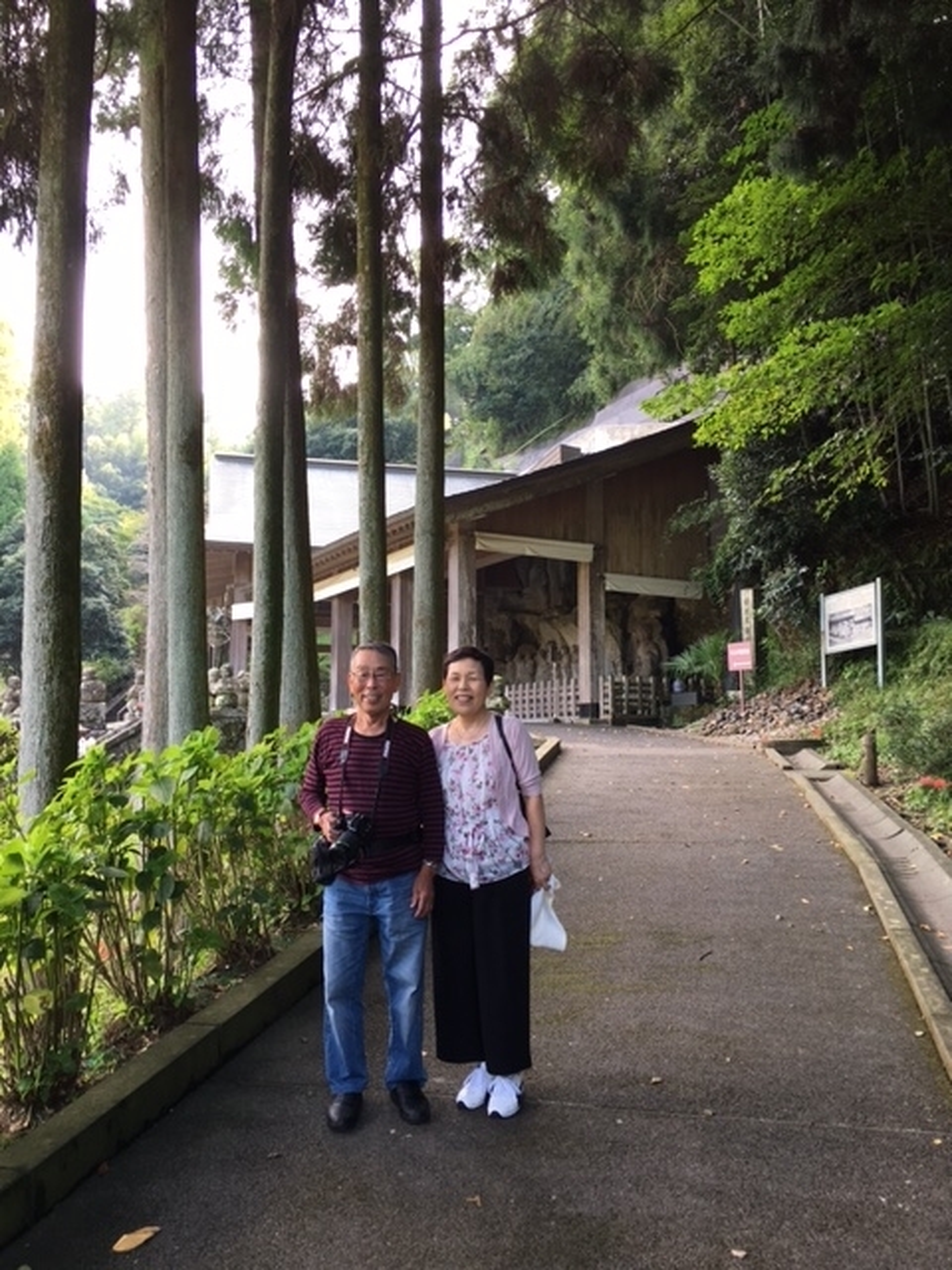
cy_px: 635
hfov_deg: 48.2
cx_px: 476
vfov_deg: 61.7
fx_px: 1063
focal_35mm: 29
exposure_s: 1/40
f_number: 2.2
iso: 25
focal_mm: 4.15
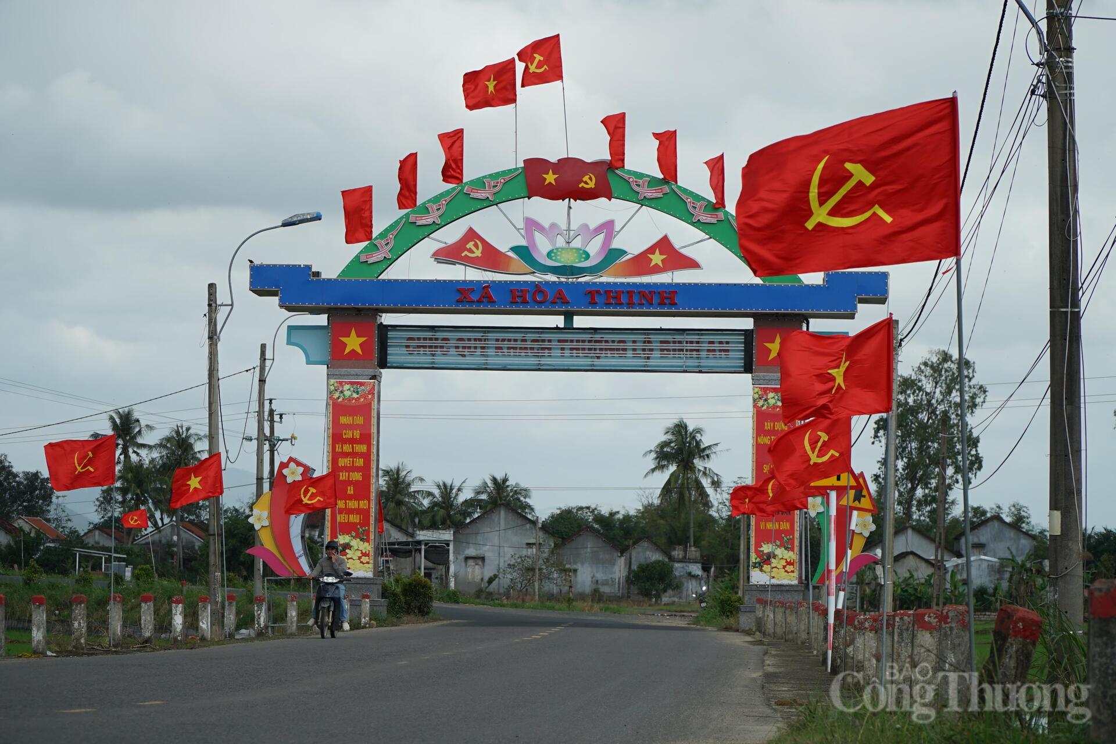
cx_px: 558
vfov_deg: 11.3
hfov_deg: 16.9
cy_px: 372
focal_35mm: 121
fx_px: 3751
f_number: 6.3
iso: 100
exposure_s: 1/320
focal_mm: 81
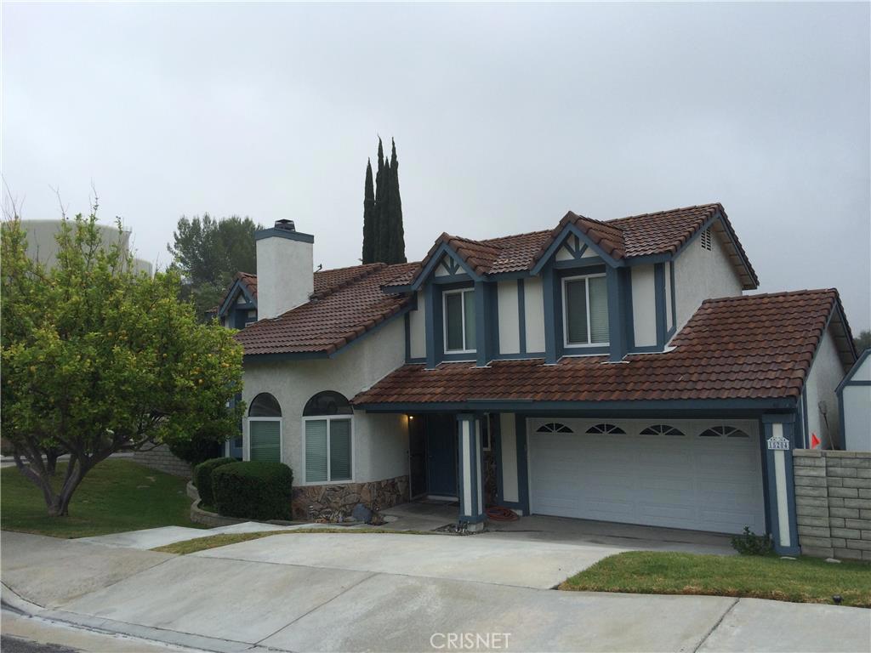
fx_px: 730
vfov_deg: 48.2
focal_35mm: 29
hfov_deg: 61.7
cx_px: 436
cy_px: 326
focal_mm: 4.15
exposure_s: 1/488
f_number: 2.2
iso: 32
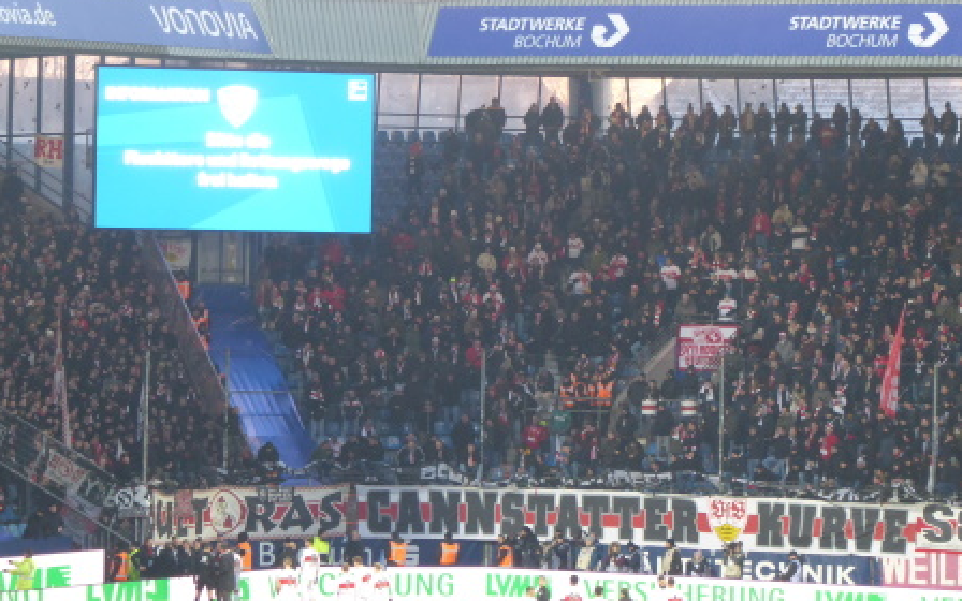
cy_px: 350
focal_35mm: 228
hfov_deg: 9.2
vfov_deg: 5.8
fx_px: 5978
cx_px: 481
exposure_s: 1/30
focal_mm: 38.4
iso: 400
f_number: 5.6
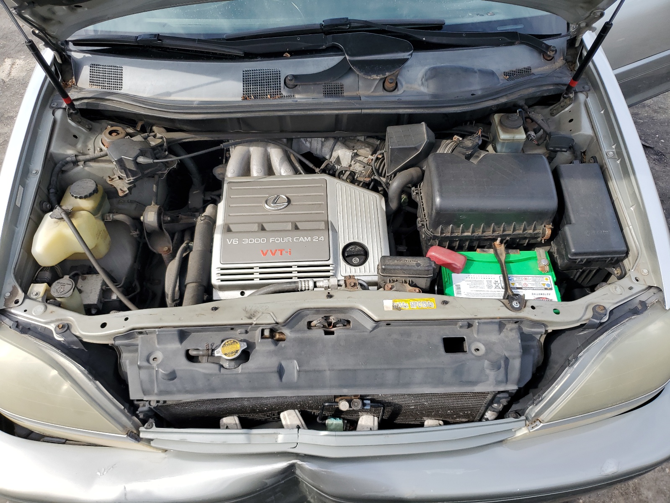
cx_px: 335
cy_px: 252
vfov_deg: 53.1
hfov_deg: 67.3
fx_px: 503
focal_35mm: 26
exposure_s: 1/1111
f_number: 1.5
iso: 50
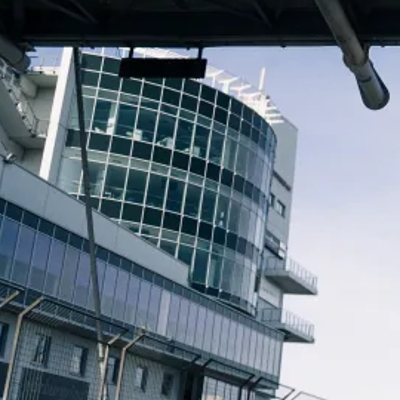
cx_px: 578
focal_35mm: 70
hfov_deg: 21.3
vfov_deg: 24.6
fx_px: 915
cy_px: 224
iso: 50
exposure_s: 1/640
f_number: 2.8
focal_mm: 24
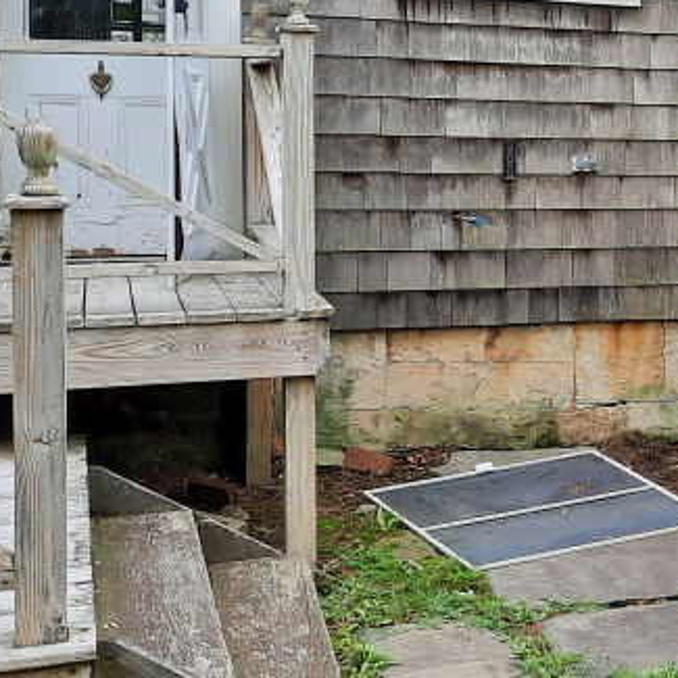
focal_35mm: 68
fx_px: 1507
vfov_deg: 25.2
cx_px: 718
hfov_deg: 24.0
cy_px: 225
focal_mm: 4.6
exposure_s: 1/120
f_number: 2
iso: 32
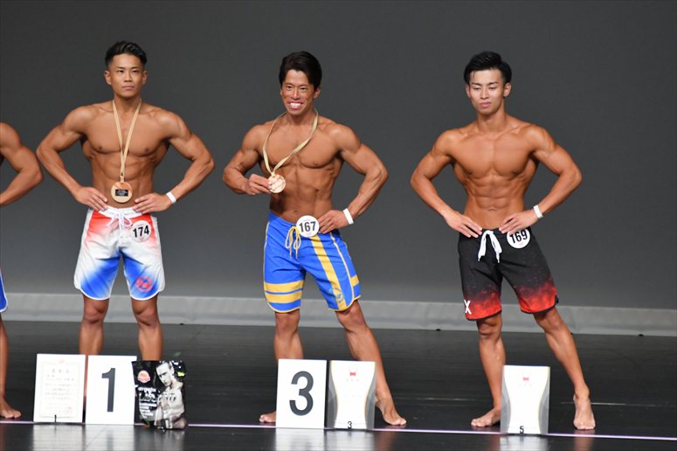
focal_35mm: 375
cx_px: 338
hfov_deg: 5.5
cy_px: 226
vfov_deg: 3.7
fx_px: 7049
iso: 5000
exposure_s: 1/400
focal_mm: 250
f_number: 5.6
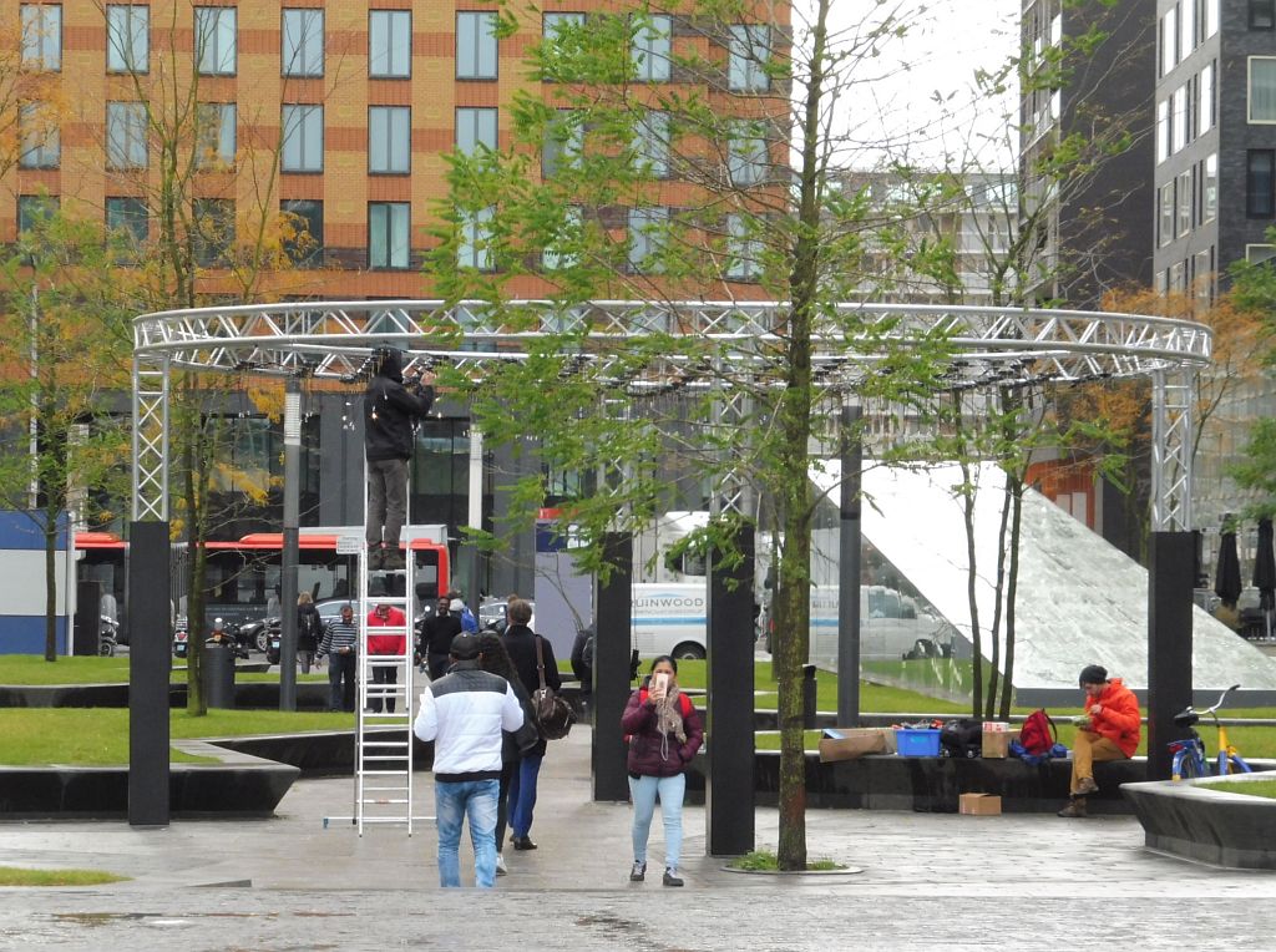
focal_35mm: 137
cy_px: 476
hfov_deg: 14.4
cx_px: 638
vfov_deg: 10.8
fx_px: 5041
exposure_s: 1/100
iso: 400
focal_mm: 24.4
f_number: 6.3
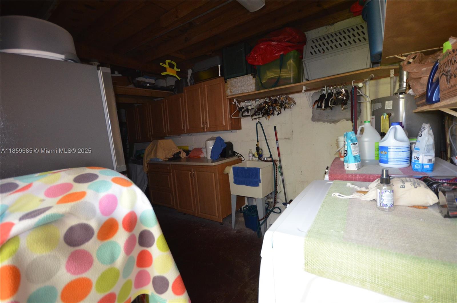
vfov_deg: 77.0
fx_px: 190
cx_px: 228
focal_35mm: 15
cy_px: 152
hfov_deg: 100.5
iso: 1800
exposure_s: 1/60
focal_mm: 10
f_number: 4
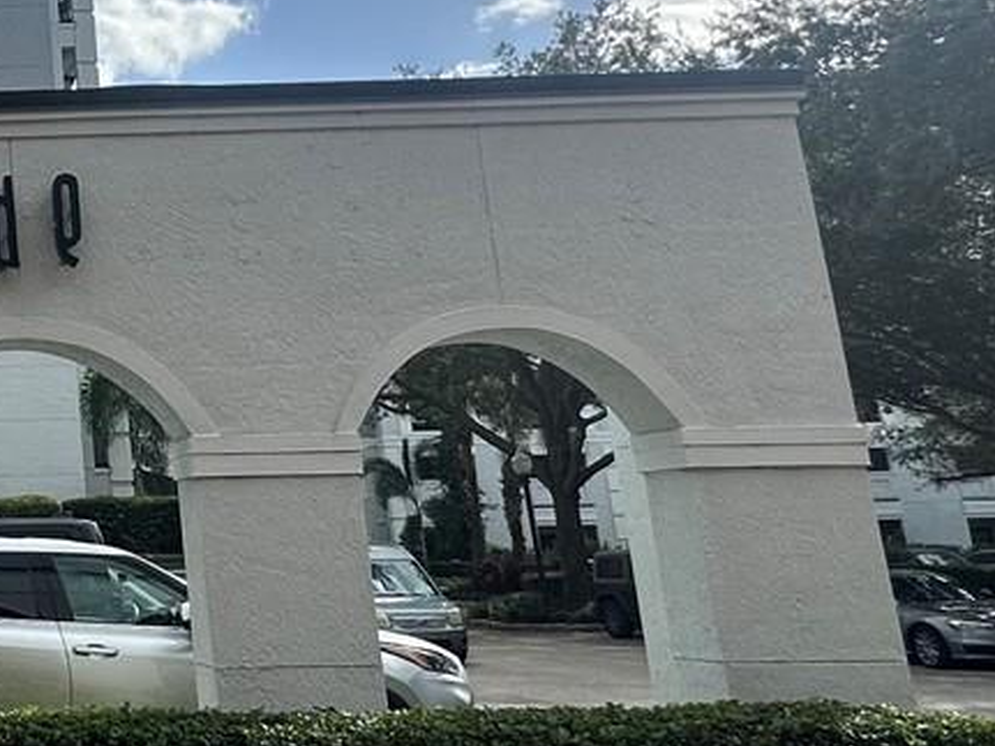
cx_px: -312
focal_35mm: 52
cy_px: 203
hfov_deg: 29.4
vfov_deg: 27.7
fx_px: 1494
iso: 50
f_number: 2.2
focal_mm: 2.22
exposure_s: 1/2174
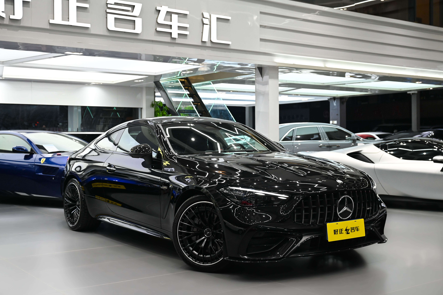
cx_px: 222
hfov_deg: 42.8
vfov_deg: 29.2
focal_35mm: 46
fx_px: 566
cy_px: 148
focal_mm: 46
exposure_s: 1/160
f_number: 4.5
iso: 1250
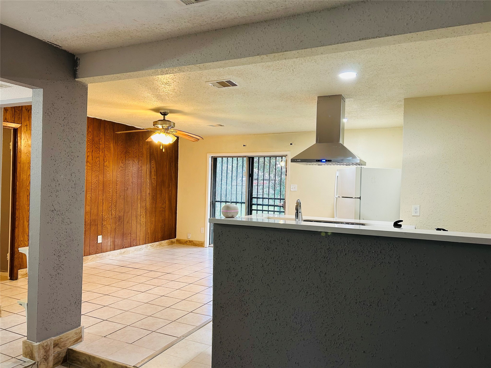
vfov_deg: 53.1
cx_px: 246
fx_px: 369
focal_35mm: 26
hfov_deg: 67.3
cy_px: 184
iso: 125
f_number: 1.5
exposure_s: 1/60
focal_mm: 5.7
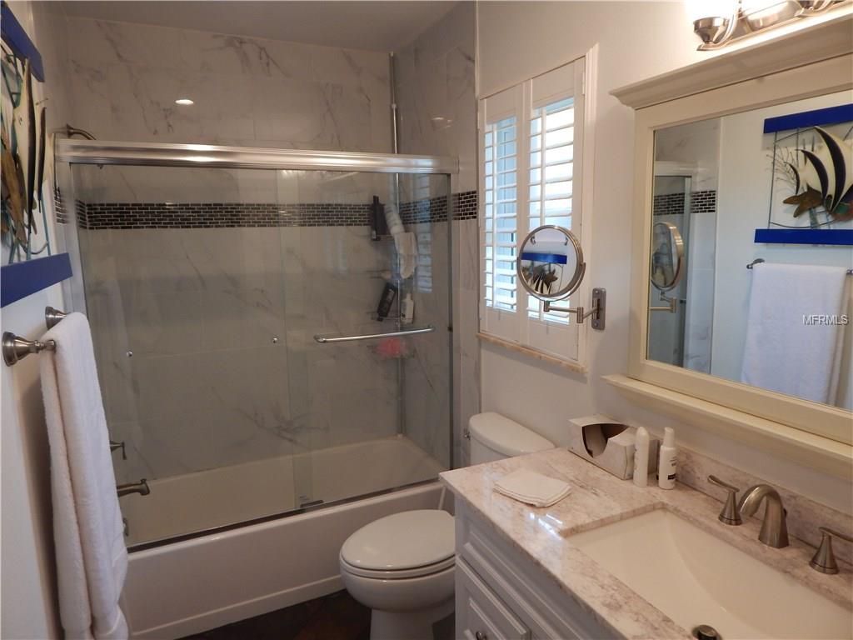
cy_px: 320
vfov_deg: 61.1
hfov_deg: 76.4
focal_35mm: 22
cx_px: 426
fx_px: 542
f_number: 3
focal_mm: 4
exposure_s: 1/30
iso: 125
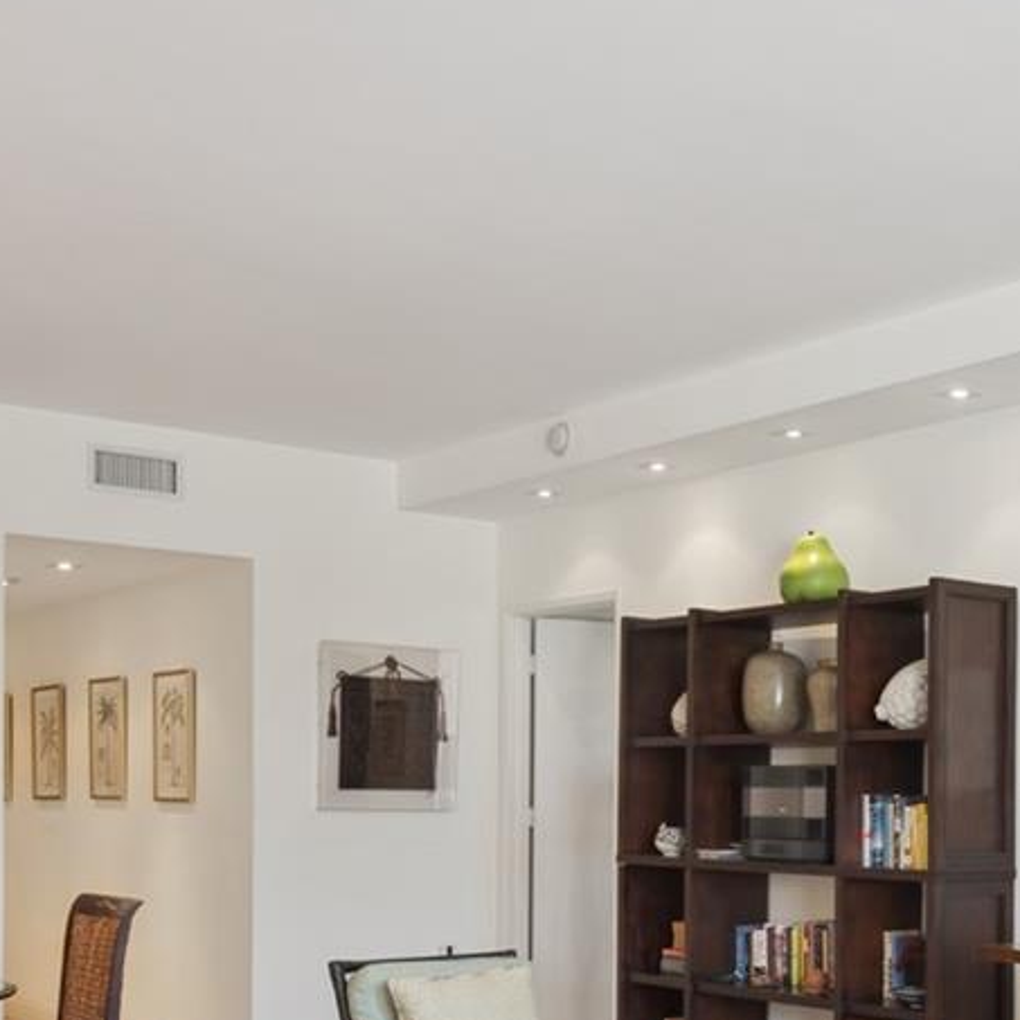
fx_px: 1600
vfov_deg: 34.1
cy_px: 845
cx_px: 784
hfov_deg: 34.5
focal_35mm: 48
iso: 250
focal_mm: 16
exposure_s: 1/40
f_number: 8
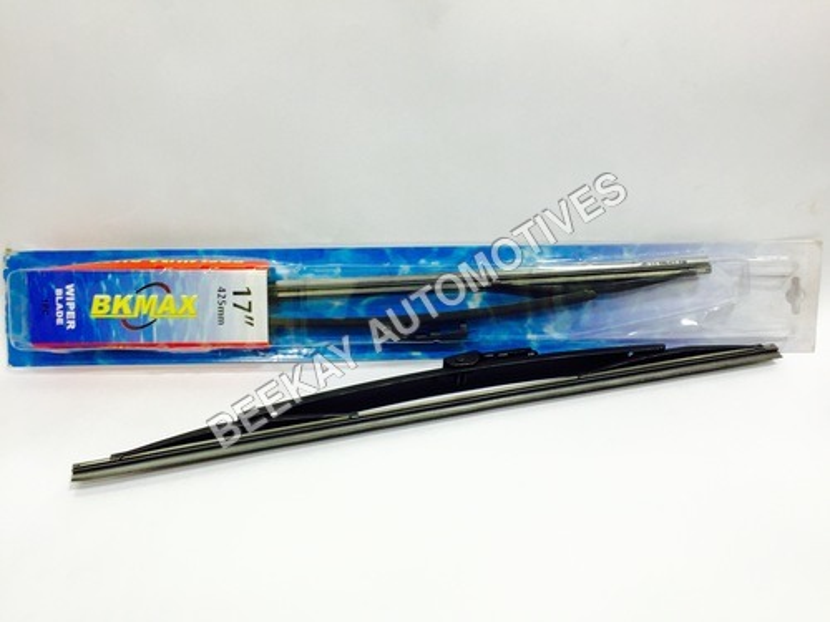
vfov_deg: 48.2
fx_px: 695
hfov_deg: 61.7
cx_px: 415
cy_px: 311
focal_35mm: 29
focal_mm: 4.15
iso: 50
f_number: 2.2
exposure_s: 1/33
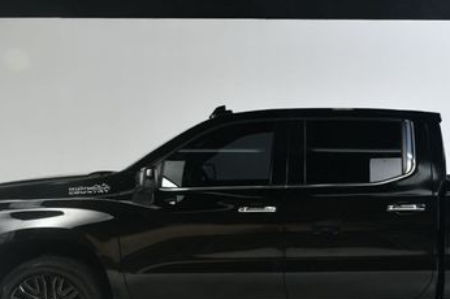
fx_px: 762
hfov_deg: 32.4
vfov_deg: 21.7
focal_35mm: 61
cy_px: 270
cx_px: 328
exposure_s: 1/125
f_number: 11
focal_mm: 22
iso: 100
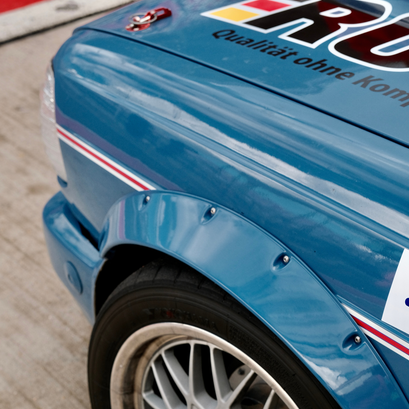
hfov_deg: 24.3
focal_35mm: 71
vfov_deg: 24.1
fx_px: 949
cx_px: 204
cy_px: 307
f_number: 5
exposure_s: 1/640
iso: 640
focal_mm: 36.5
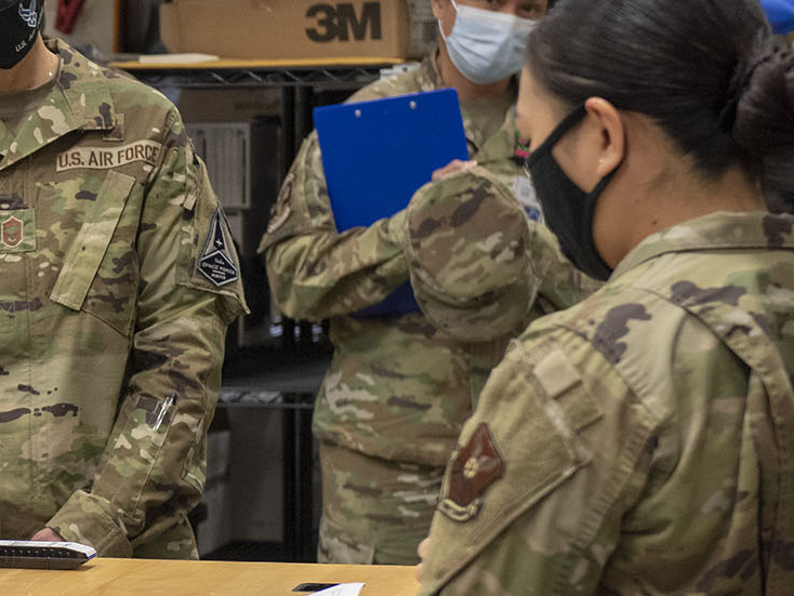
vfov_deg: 9.0
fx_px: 3786
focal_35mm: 165
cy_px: 401
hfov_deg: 11.7
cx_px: -146
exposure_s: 1/100
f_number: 4
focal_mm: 60
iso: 1250
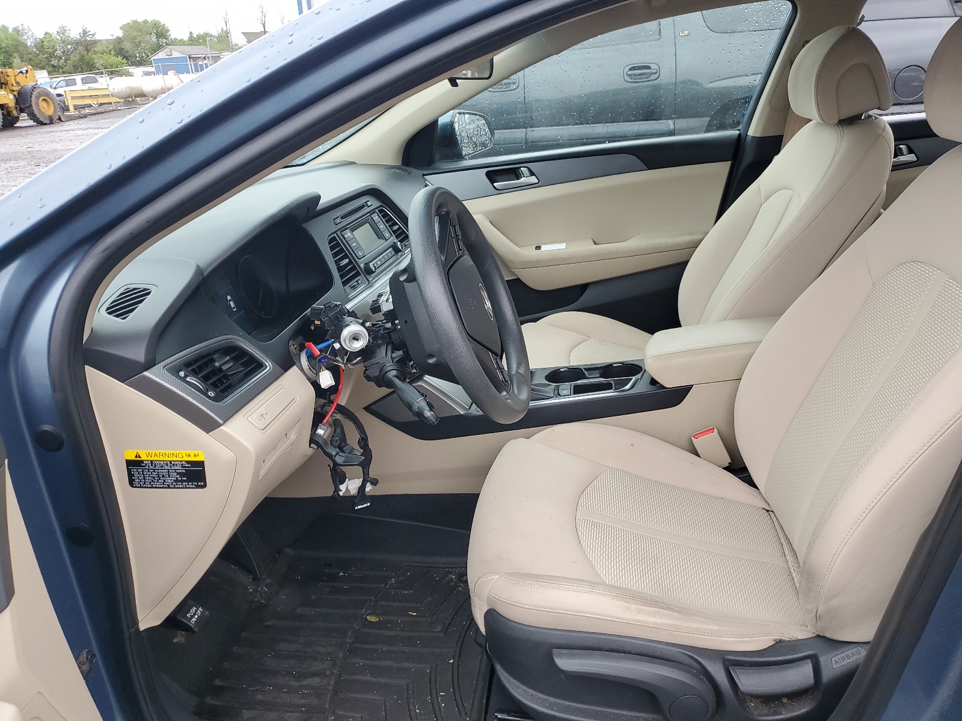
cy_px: 360
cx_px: 481
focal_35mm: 26
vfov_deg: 53.1
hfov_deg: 67.3
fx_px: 723
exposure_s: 1/120
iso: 68
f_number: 1.5
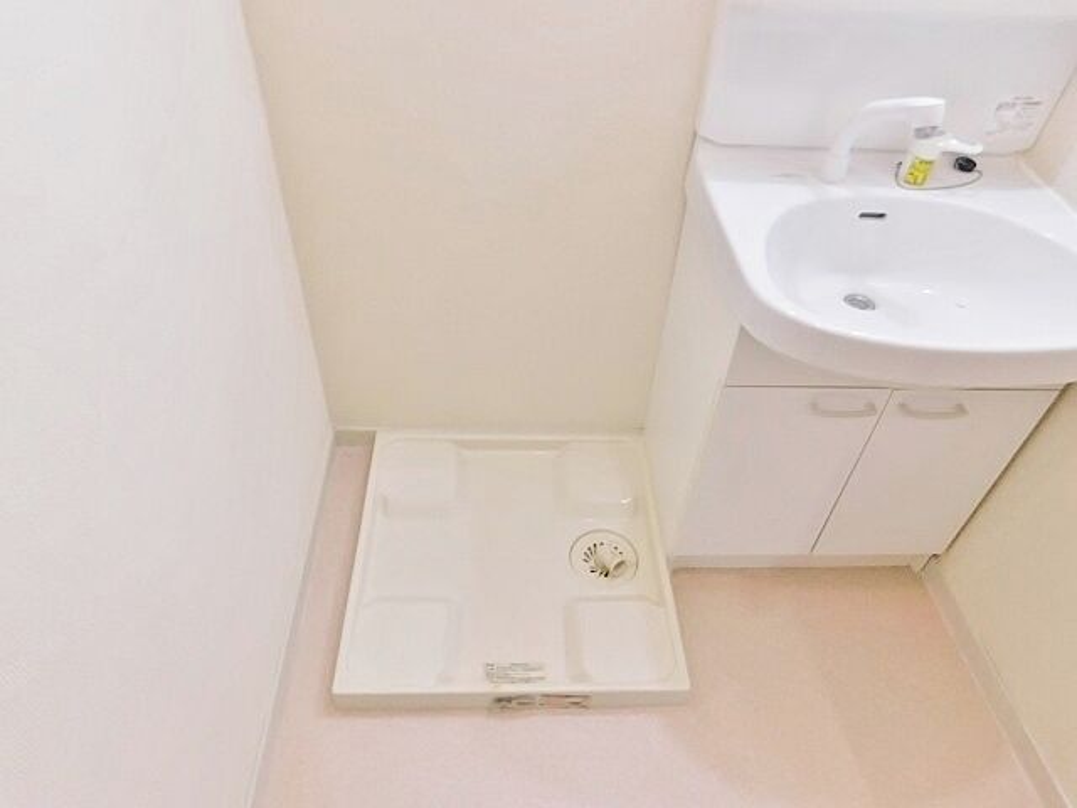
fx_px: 716
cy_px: 404
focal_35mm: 23
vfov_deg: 58.9
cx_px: 538
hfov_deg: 73.9
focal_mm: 4
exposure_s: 1/30
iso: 160
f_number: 3
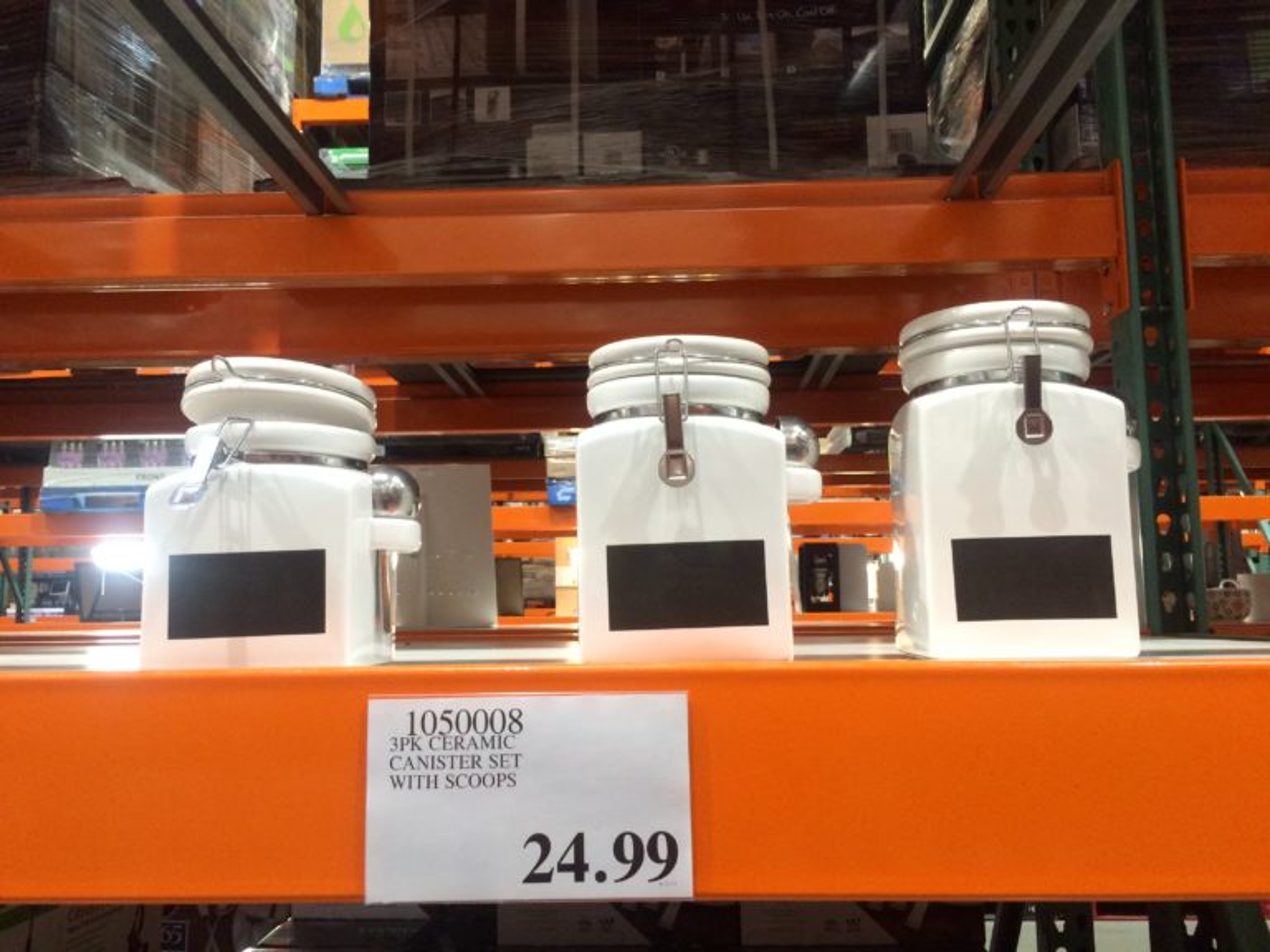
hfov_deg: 61.7
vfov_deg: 48.2
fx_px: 1064
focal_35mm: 29
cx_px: 635
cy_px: 476
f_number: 2.2
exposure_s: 1/33
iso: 80
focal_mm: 4.15
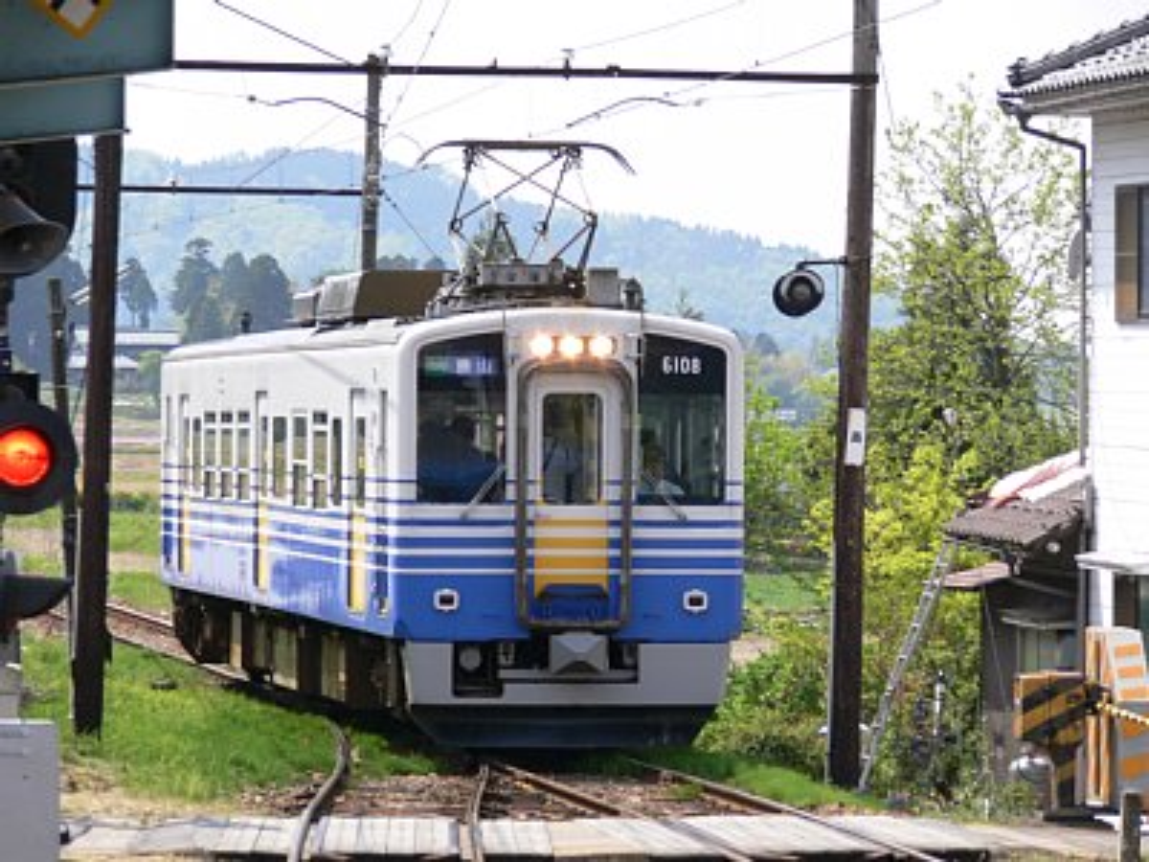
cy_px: 431
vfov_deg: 7.2
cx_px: 574
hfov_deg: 9.6
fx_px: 6871
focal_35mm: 207
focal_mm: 43.7
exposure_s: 1/200
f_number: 5.6
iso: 80
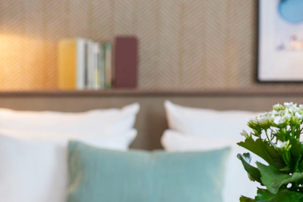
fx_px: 1229
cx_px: 102
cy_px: 137
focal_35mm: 146
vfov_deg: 9.4
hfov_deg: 14.0
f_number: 7.1
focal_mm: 105
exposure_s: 1/160
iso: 3200
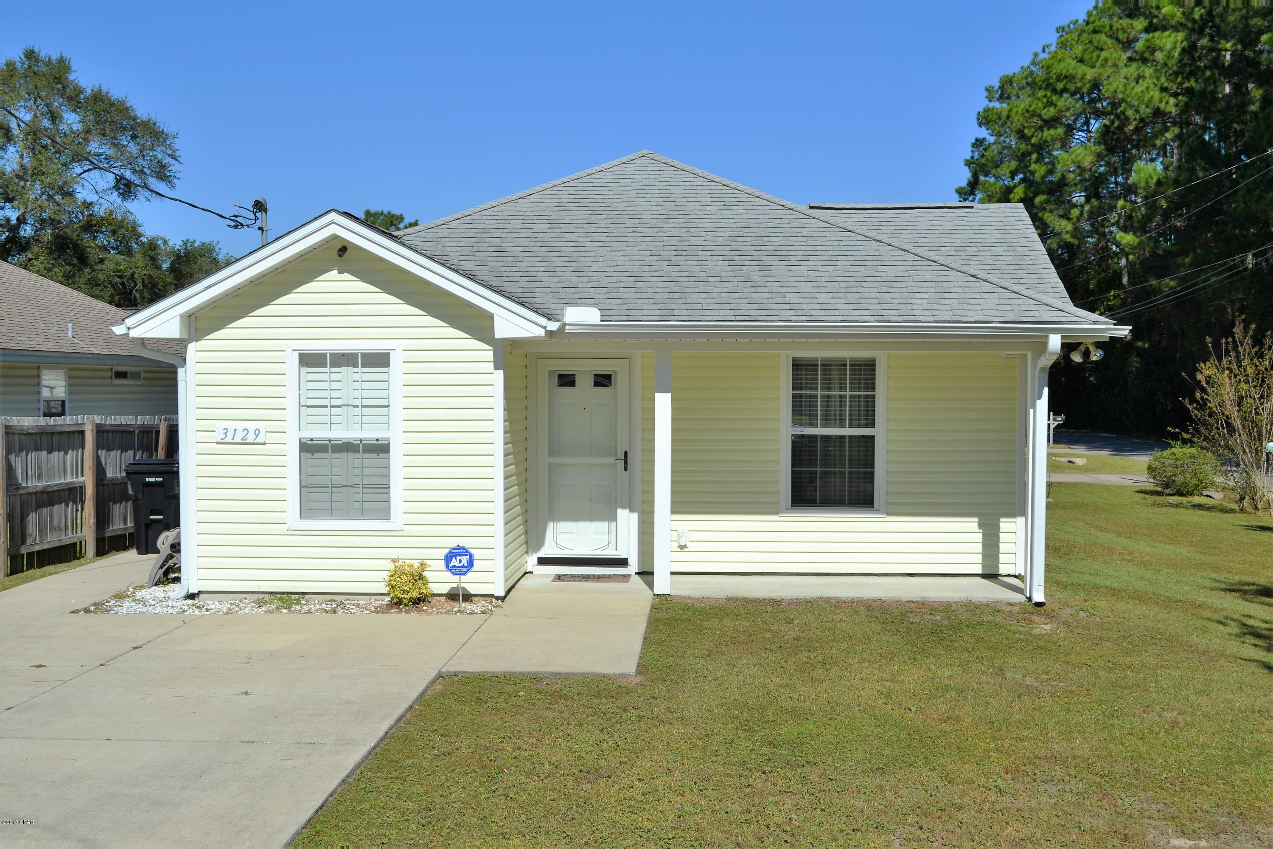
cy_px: 424
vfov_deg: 30.8
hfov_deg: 45.0
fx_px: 1538
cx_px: 636
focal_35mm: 44
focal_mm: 29
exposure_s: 1/320
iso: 100
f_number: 8
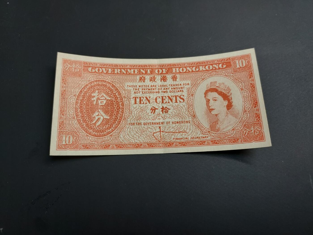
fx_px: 217
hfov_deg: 71.6
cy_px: 118
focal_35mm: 24
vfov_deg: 56.8
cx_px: 156
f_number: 1.8
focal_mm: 4.6
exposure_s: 1/50
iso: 80
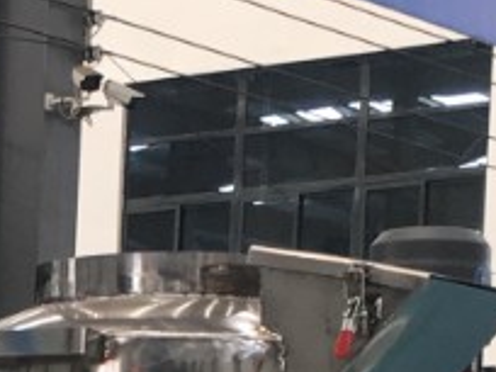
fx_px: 3253
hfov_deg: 8.5
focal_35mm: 227
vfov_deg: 6.2
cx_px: -306
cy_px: 968
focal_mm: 4.15
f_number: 2.2
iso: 32
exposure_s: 1/100
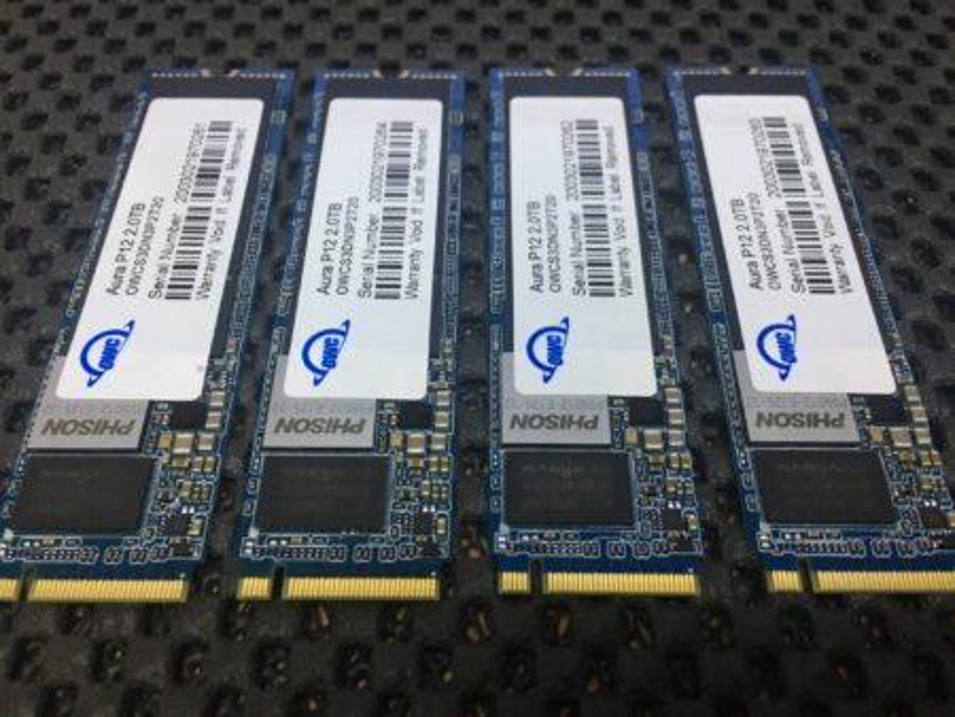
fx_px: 800
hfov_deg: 61.6
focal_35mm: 29
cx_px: 478
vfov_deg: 48.3
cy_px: 358
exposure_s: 1/33
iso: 125
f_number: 2.2
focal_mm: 4.15
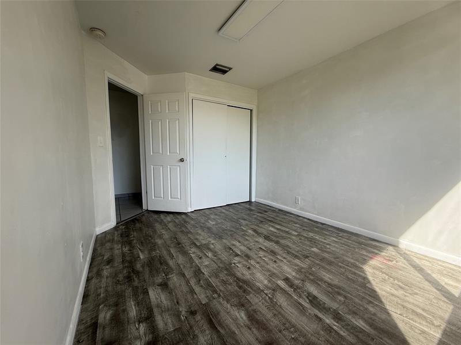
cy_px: 172
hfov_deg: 102.1
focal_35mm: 14
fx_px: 186
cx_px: 230
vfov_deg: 85.7
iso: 50
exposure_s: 1/99
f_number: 2.2
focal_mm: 2.22
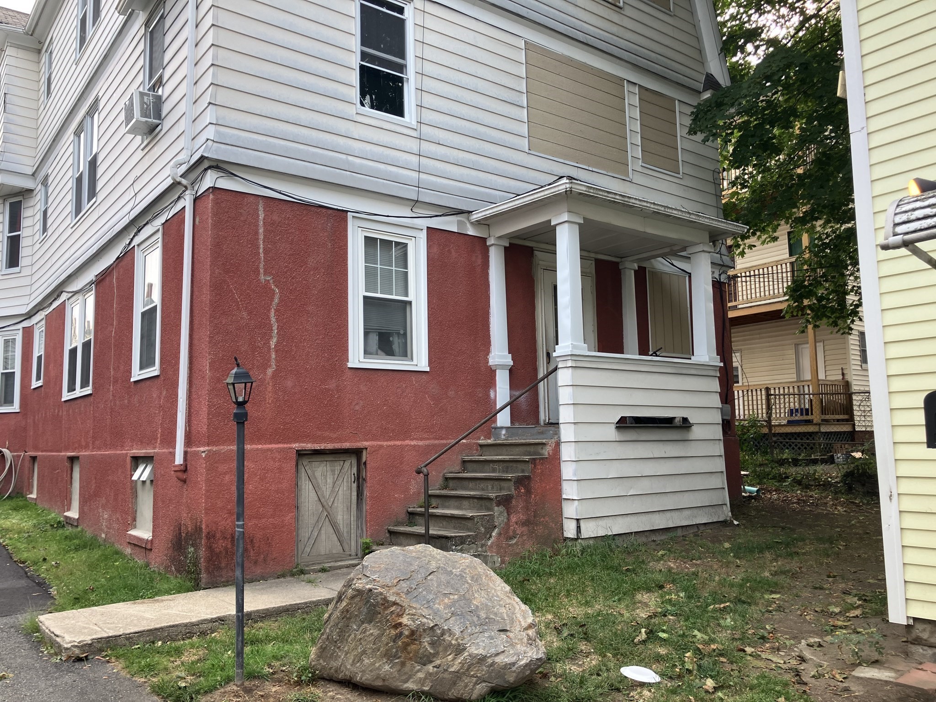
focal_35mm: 28
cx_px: 468
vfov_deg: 49.7
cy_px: 351
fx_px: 757
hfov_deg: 63.4
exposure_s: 1/141
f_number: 1.8
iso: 25
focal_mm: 3.99
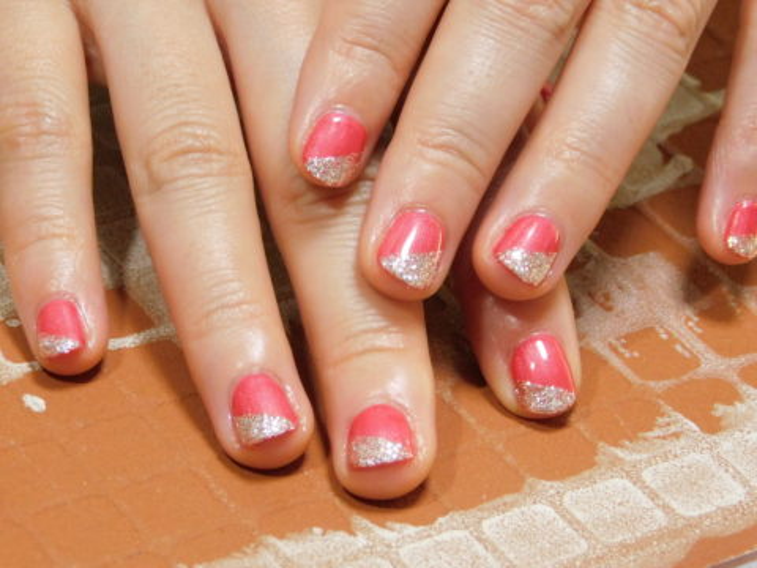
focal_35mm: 202
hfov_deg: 9.8
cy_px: 284
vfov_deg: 7.4
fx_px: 4417
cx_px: 378
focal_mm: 35.9
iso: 720
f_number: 5.4
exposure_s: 1/30
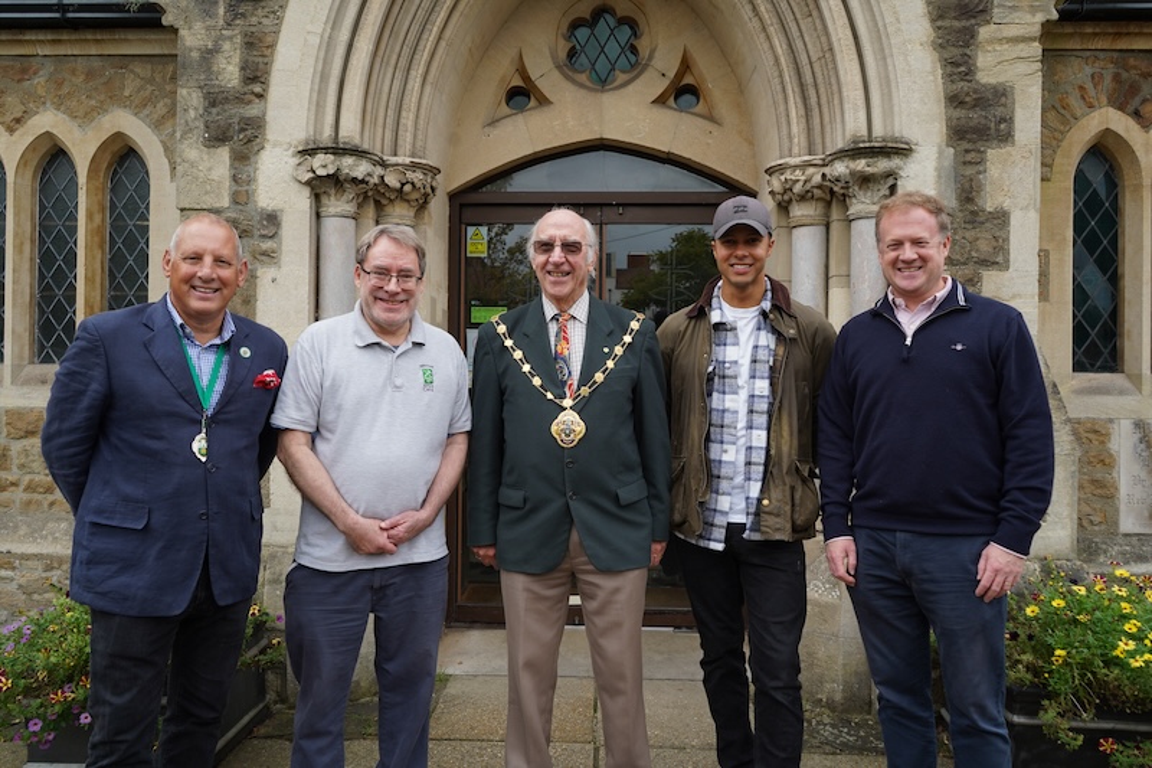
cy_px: 384
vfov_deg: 46.4
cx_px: 576
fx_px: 896
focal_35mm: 28
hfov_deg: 65.5
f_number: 5.6
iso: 125
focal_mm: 28
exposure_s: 1/100
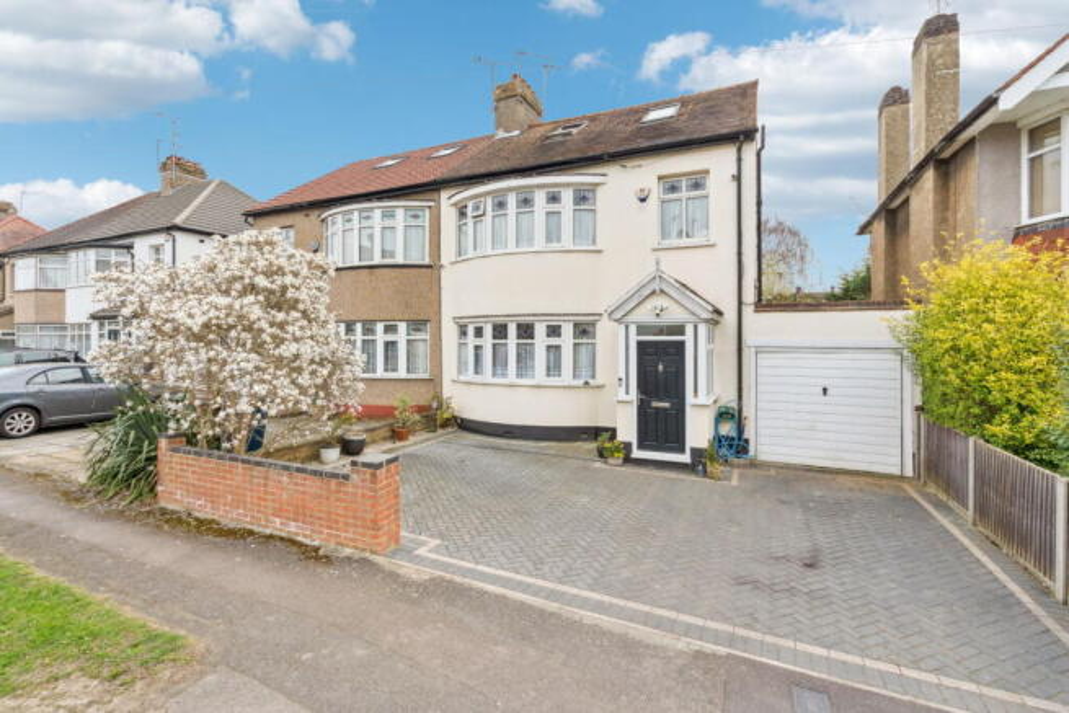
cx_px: 534
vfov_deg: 73.8
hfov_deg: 96.7
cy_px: 356
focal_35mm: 16
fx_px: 475
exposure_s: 1/400
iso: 320
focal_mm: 16
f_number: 9
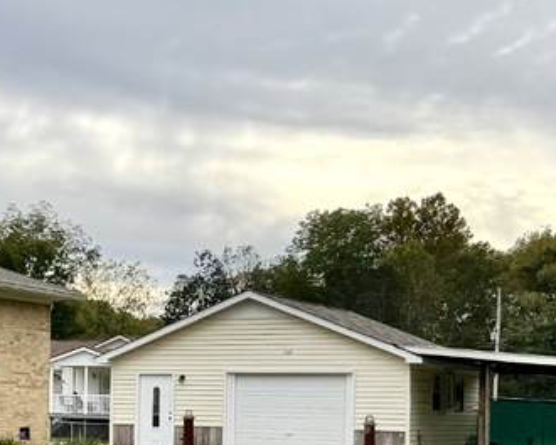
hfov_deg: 19.3
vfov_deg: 16.7
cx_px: -184
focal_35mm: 91
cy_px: 401
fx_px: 1497
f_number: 1.78
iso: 80
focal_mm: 6.76
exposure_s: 1/3413
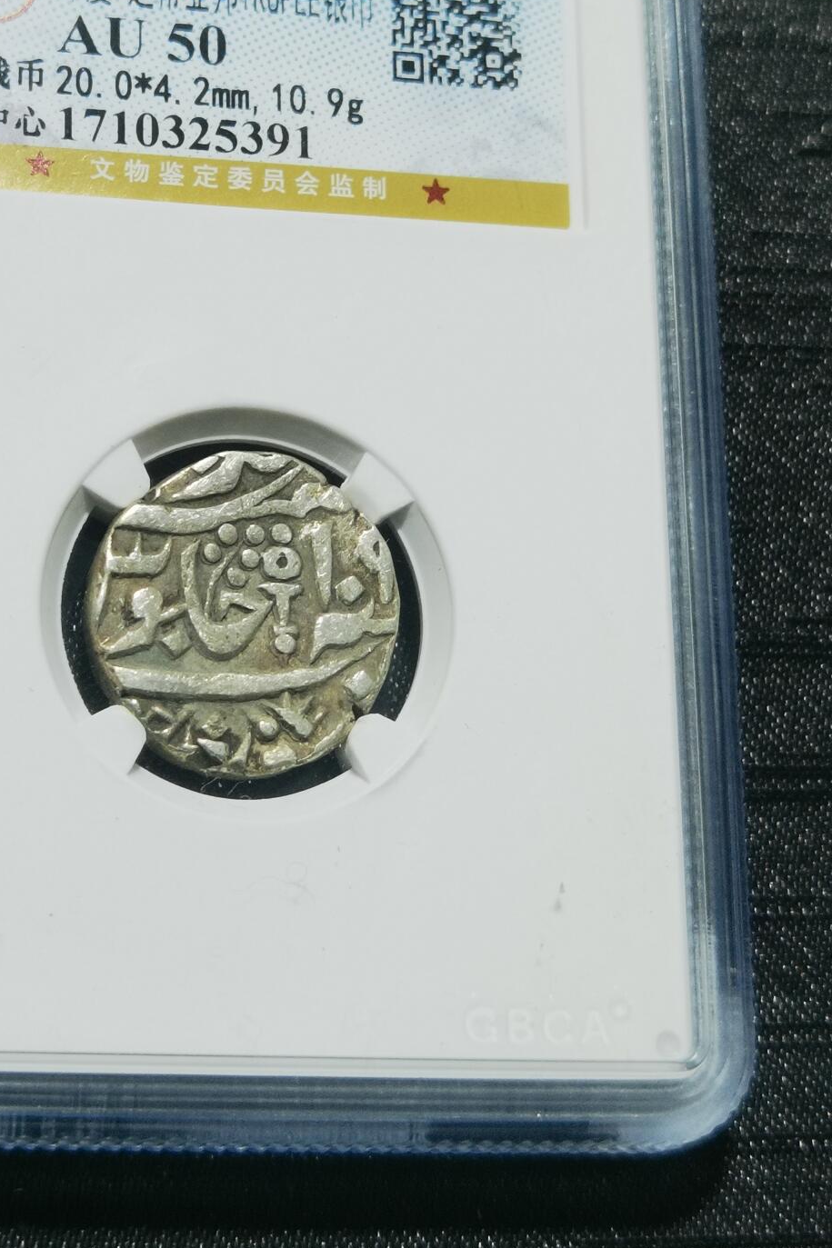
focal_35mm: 75
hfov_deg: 18.1
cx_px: 253
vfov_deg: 26.9
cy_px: 471
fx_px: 2600
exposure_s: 1/100
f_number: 1.9
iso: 100
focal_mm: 6.67
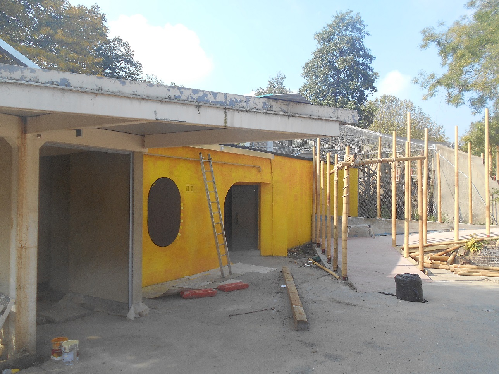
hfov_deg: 60.0
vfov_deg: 46.8
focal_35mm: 30
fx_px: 432
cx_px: 250
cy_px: 187
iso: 80
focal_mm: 5.1
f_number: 3.4
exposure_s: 1/250
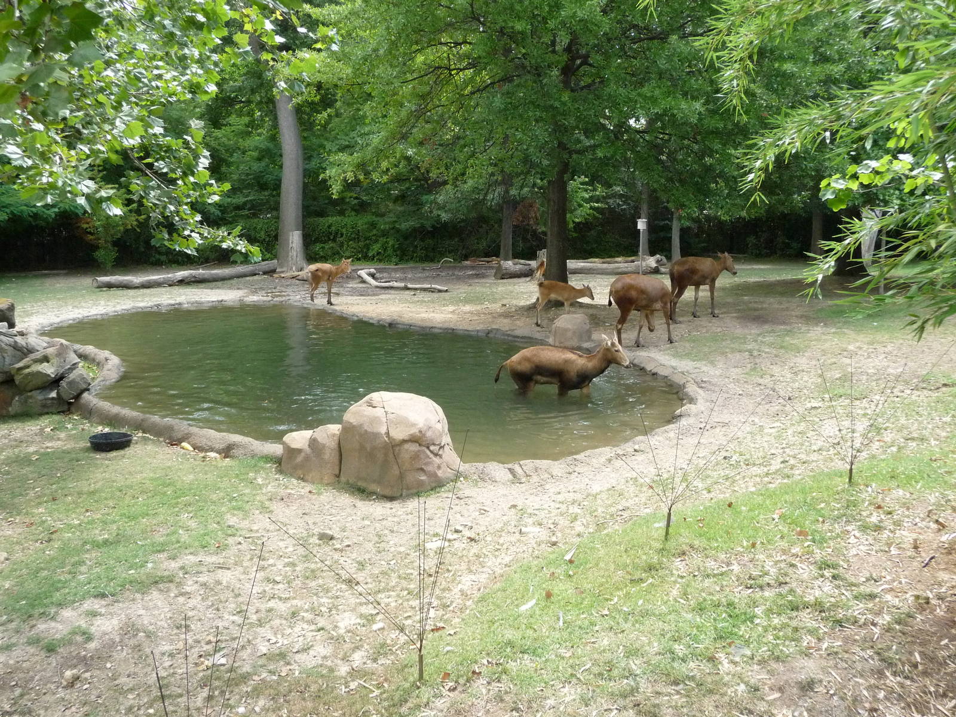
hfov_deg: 51.4
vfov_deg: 39.7
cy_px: 358
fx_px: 994
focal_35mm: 36
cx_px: 478
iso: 400
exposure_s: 1/500
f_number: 3.7
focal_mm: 6
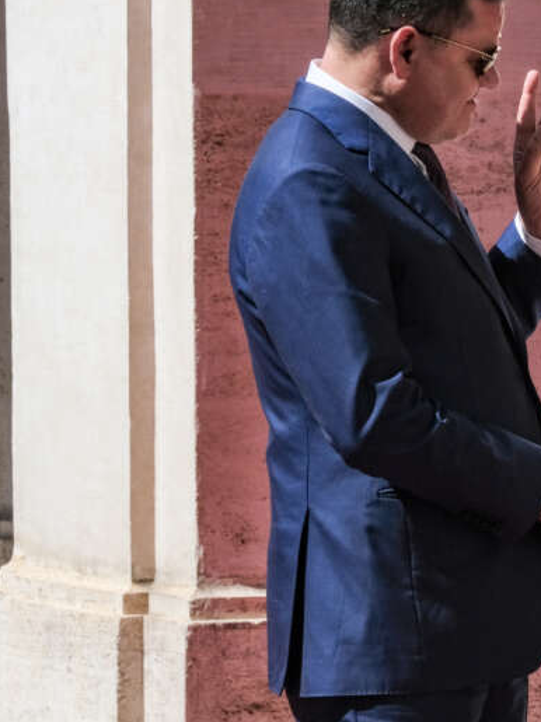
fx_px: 5795
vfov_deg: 7.1
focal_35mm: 278
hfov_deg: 5.3
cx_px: 614
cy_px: 357
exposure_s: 1/500
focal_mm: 100
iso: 500
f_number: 11
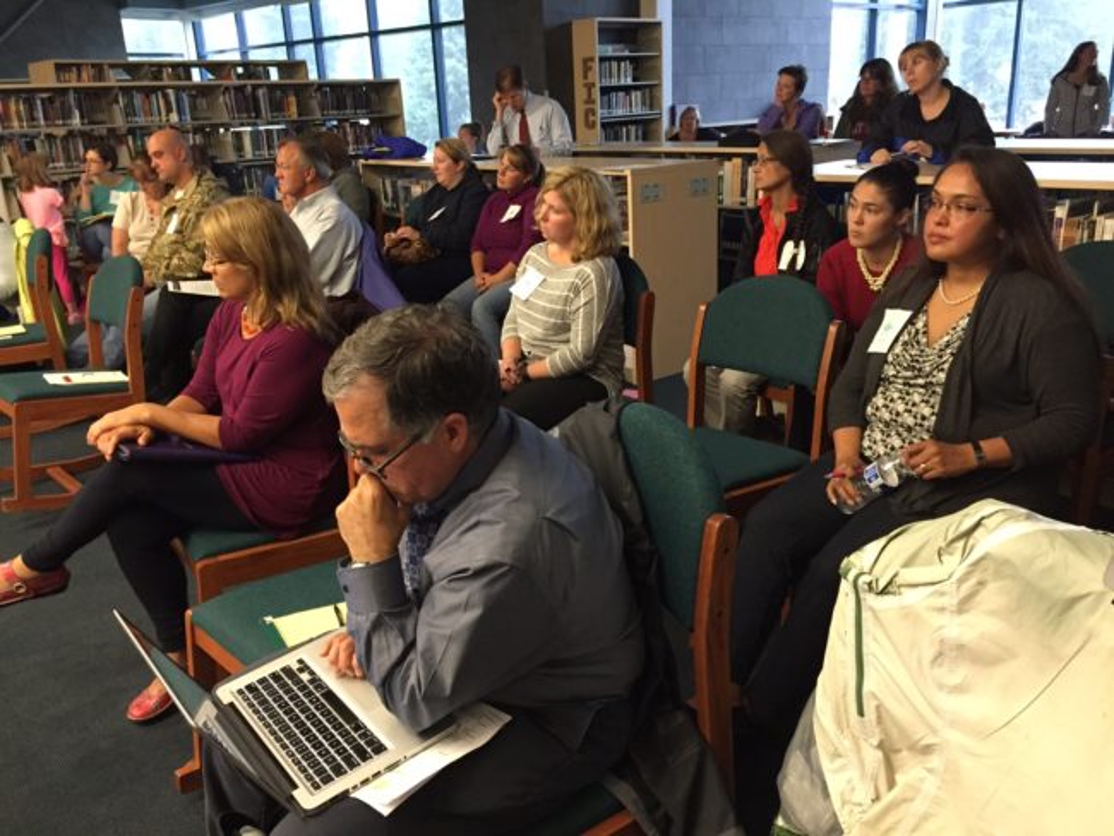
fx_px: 934
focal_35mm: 29
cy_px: 418
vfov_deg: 48.3
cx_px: 557
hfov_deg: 61.6
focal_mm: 4.15
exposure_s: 1/30
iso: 250
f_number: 2.2
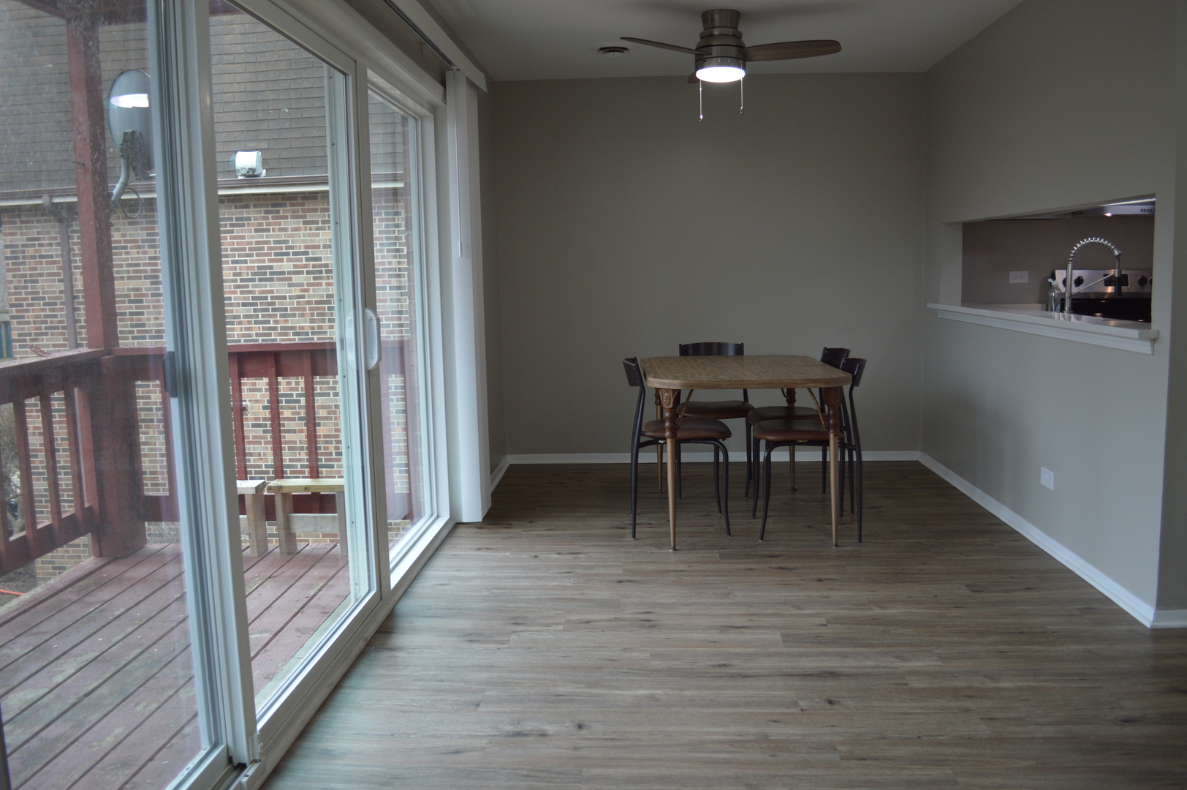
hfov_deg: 67.4
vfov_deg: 47.9
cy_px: 395
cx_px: 594
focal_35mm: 27
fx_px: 890
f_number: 3.5
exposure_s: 1/125
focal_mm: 18
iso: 320
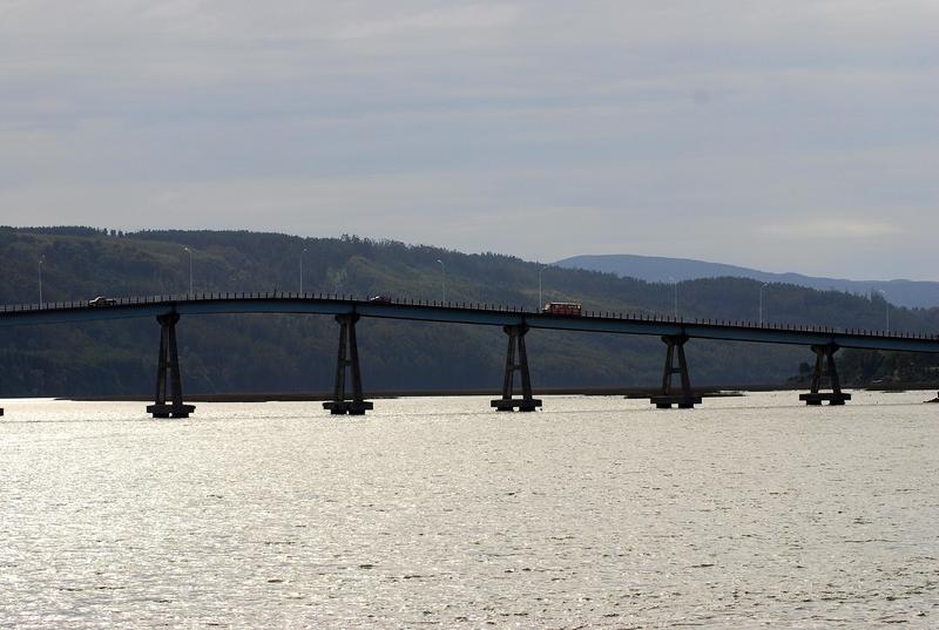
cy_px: 315
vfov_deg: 13.1
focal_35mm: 105
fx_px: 2744
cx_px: 470
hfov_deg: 19.4
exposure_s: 1/1000
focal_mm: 70
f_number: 6.3
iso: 250
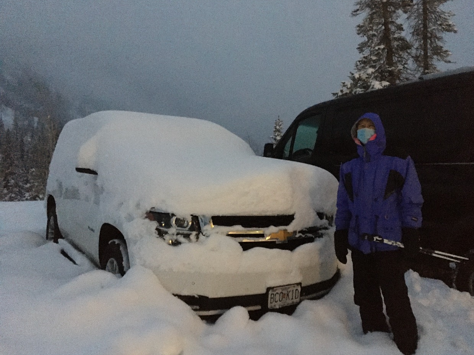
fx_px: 411
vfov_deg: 46.8
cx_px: 245
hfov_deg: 59.9
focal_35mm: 30
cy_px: 180
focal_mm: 4.15
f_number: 2.2
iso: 1600
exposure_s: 1/15
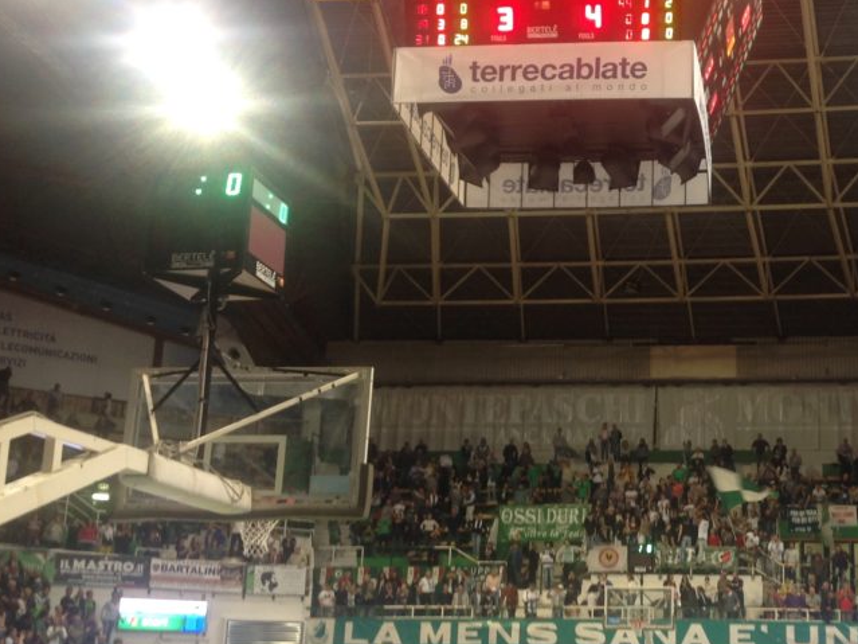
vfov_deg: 26.1
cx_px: 650
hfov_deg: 33.6
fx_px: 1388
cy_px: 356
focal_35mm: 56
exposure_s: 1/15
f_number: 2.4
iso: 64
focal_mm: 4.28
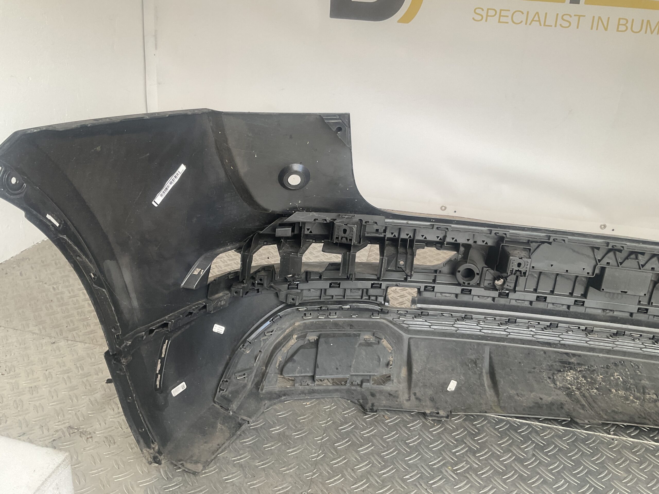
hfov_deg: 61.7
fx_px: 552
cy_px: 247
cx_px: 330
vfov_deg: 48.2
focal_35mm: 29
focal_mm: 3
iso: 32
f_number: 1.8
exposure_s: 1/50
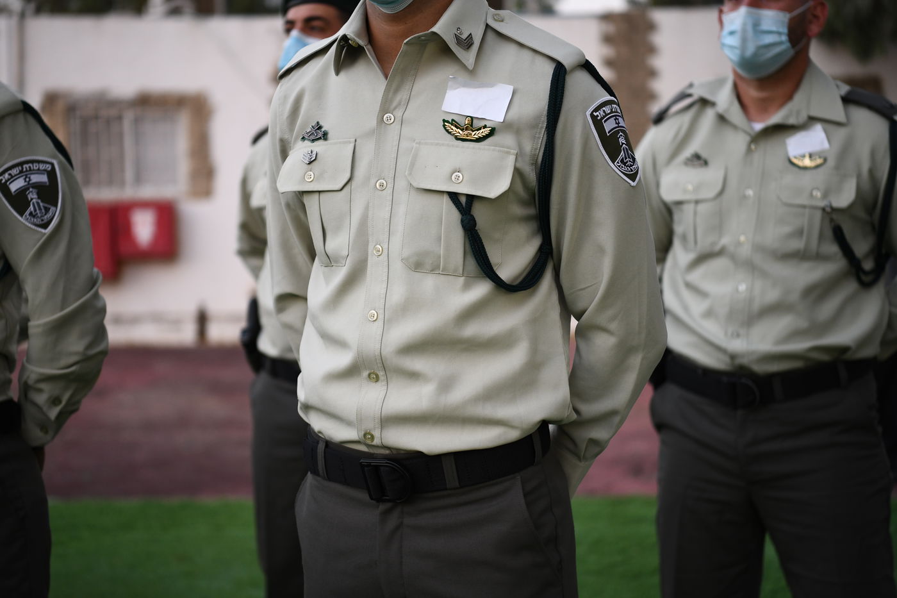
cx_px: 448
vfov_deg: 19.5
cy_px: 299
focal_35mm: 70
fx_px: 1744
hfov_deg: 28.8
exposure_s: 1/200
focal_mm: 70
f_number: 2.8
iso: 1000
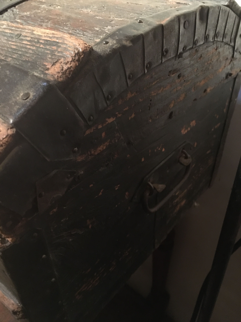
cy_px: 161
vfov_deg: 61.7
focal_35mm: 29
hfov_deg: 48.2
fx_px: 269
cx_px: 120
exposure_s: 1/17
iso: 500
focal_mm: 4.15
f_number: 2.2
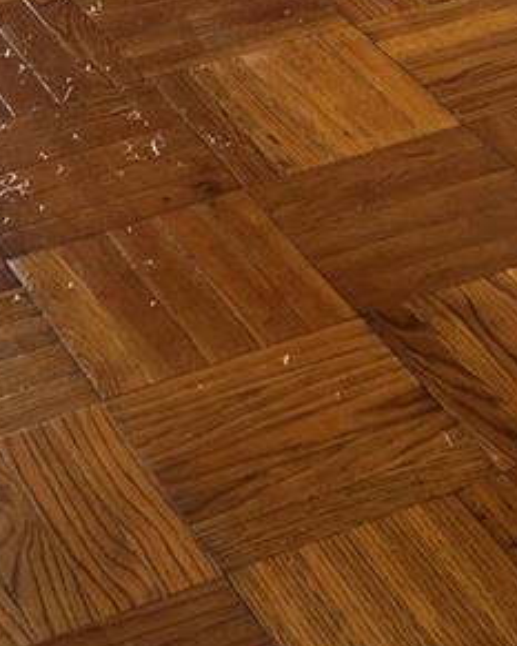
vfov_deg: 12.8
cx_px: 284
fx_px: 2562
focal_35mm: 134
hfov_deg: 11.5
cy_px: -582
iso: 64
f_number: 1.5
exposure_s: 1/162
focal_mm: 5.7
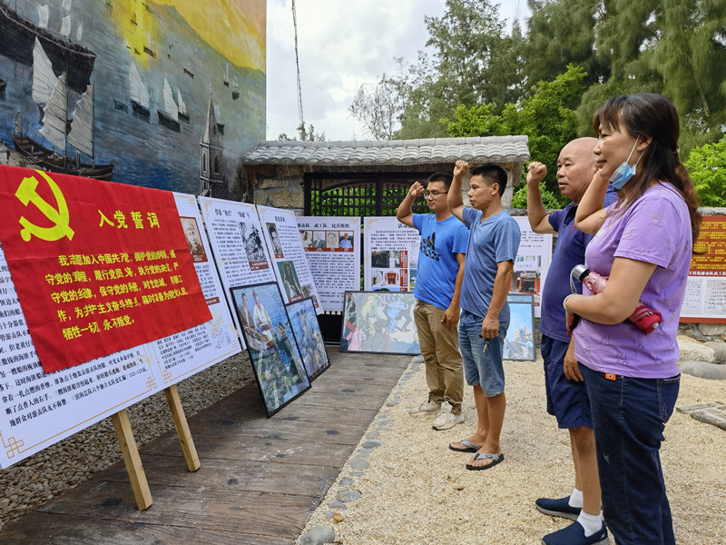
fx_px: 566
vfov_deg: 51.4
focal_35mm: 27
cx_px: 363
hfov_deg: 65.3
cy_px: 272
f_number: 1.9
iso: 50
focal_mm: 6.67
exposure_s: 1/1179
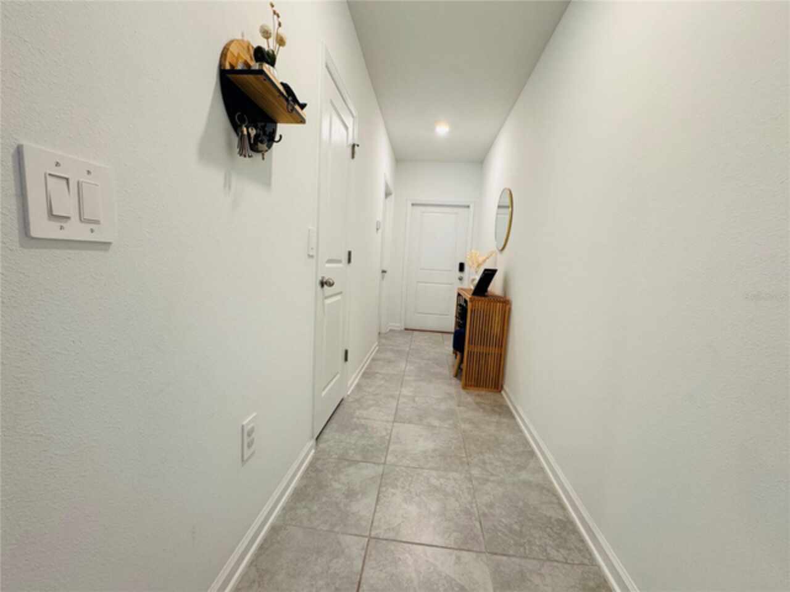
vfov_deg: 85.7
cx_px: 395
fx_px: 320
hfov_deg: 102.1
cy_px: 296
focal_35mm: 14
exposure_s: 1/120
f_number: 2.2
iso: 200
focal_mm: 2.22
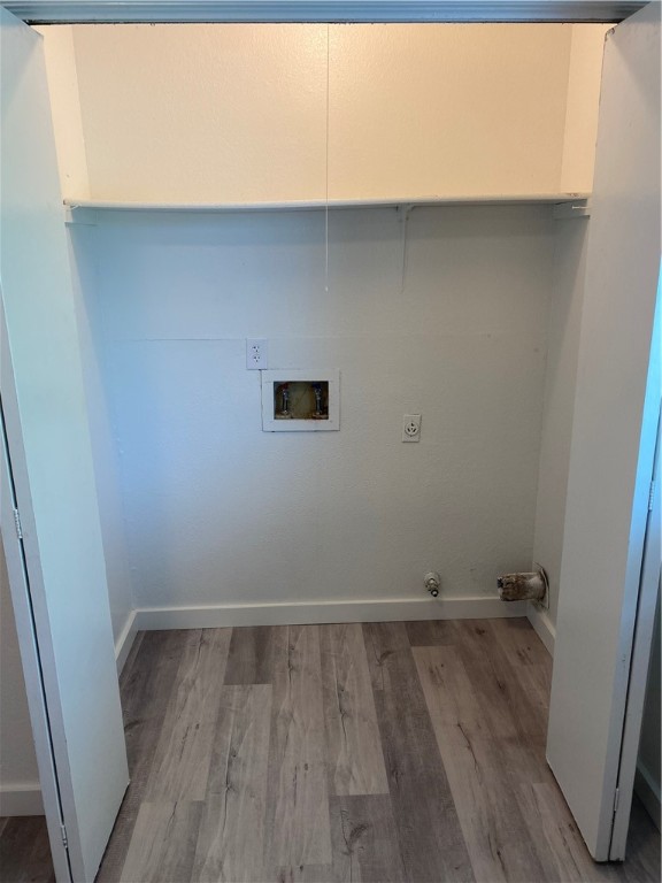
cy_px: 442
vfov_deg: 67.3
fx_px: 663
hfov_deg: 53.1
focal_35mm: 26
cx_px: 331
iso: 80
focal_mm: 4.25
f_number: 1.8
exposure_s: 1/120
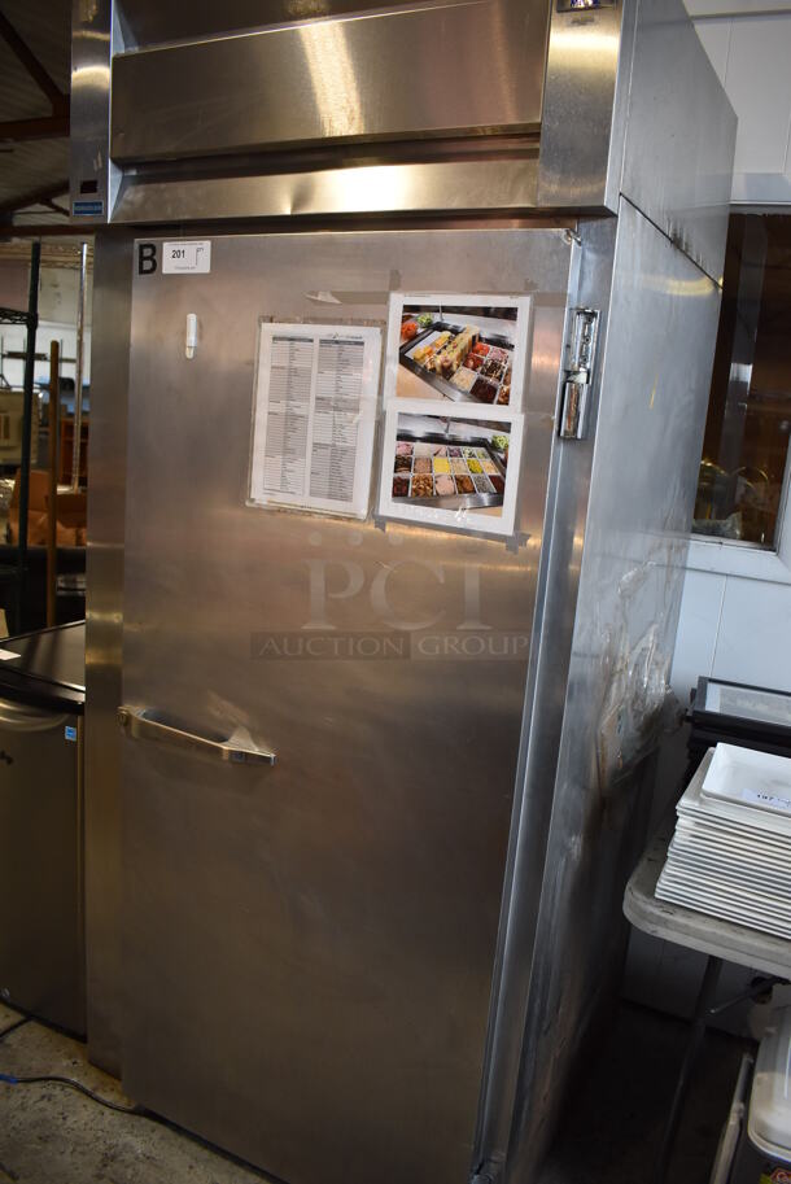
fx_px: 888
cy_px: 592
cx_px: 396
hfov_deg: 48.0
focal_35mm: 27
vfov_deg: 67.3
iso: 800
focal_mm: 18
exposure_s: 1/160
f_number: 3.5
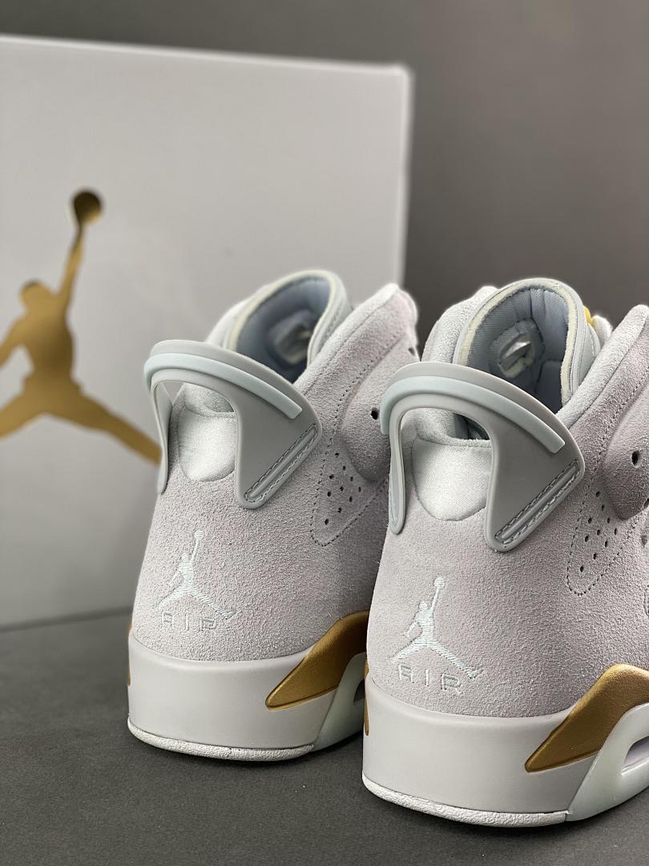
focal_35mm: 52
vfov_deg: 36.8
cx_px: 324
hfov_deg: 28.0
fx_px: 1300
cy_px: 433
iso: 40
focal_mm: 6
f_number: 2
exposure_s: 1/100
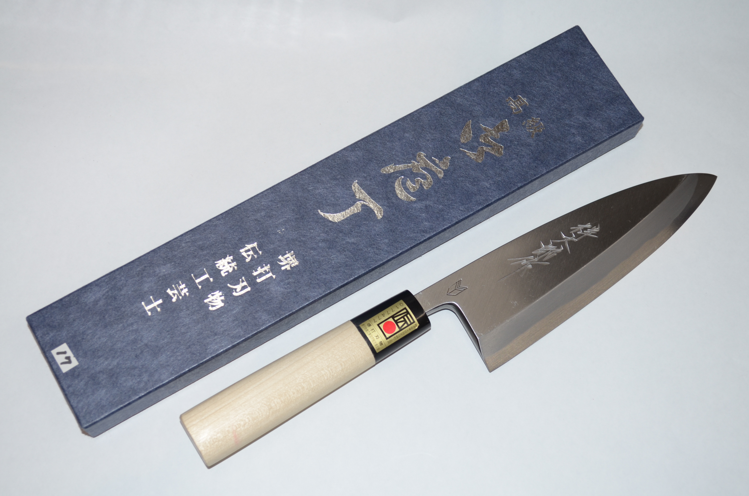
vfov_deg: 22.5
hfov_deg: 33.5
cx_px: 374
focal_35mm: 60
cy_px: 248
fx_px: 1246
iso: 250
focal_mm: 40
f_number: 5.3
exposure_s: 1/100
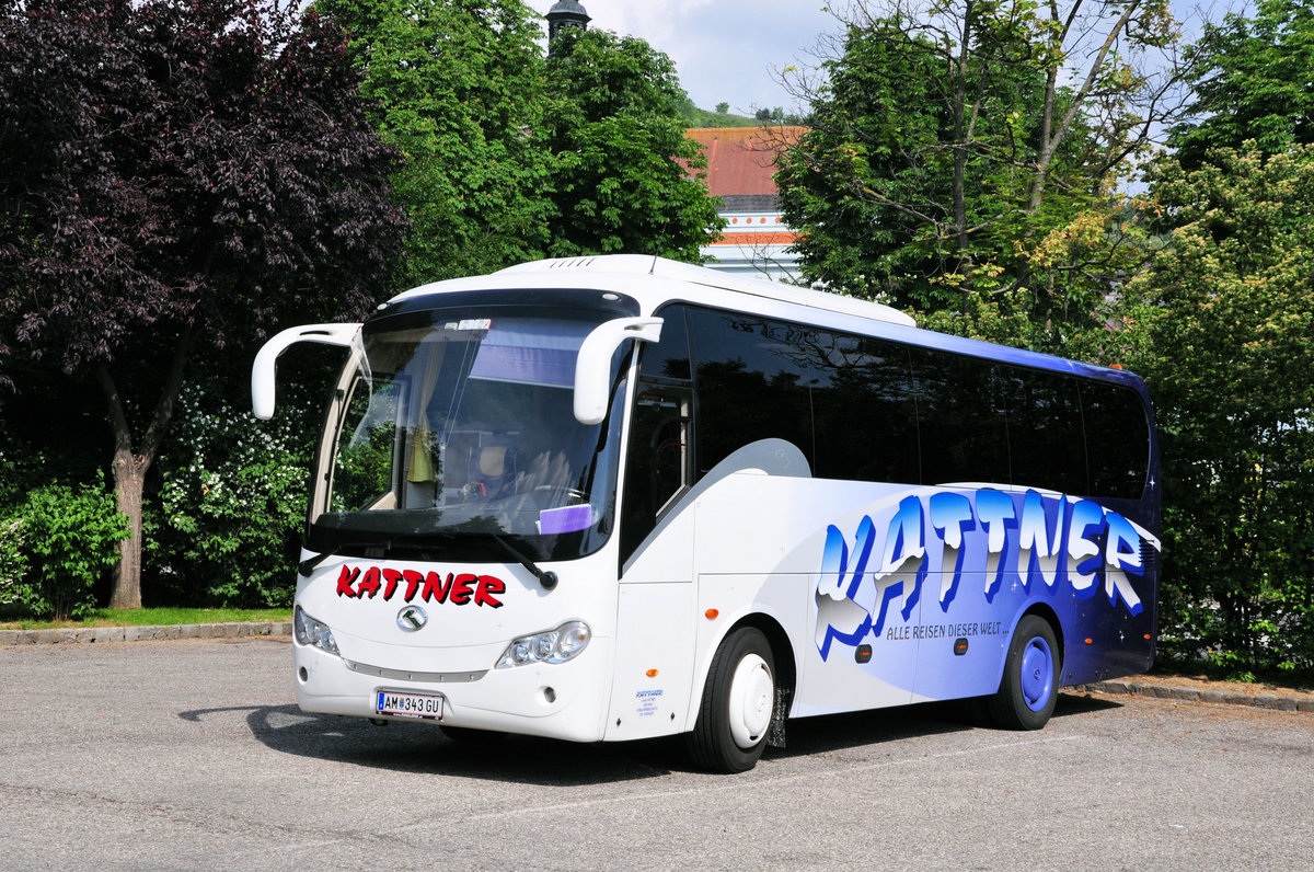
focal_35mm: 52
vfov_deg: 25.7
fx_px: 1913
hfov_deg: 37.9
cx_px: 657
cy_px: 436
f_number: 10
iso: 200
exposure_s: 1/400
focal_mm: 35
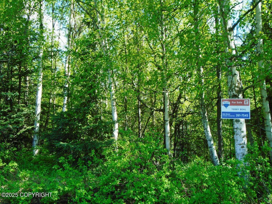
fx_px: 330
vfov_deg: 34.3
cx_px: 136
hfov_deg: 44.8
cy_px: 102
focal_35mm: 42
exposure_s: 1/200
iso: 100
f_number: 4.1
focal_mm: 7.4
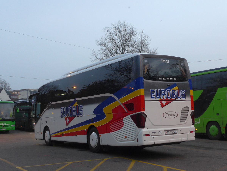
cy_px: 86
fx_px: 321
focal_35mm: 49
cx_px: 114
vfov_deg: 29.7
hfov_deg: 38.9
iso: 400
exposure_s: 1/40
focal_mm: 10.1
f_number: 3.2
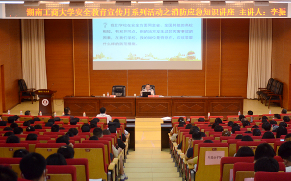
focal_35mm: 65
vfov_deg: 20.0
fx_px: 515
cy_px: 89
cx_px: 147
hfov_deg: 31.5
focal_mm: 42
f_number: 5.6
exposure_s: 1/30
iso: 1250
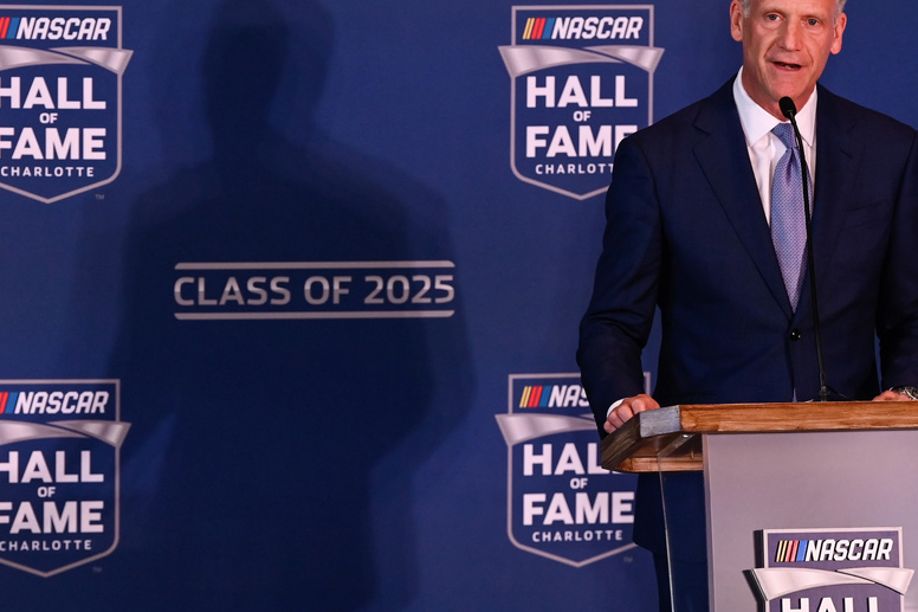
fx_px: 8311
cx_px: 536
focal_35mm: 326
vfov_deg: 4.2
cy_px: 286
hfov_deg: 6.3
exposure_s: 1/500
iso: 1600
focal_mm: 165
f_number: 3.5
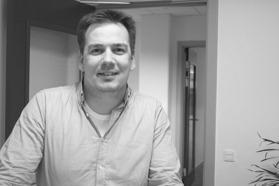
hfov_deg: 43.6
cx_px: 140
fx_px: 349
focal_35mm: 45
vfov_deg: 29.8
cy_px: 93
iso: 2000
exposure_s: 1/160
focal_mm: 30
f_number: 4.5
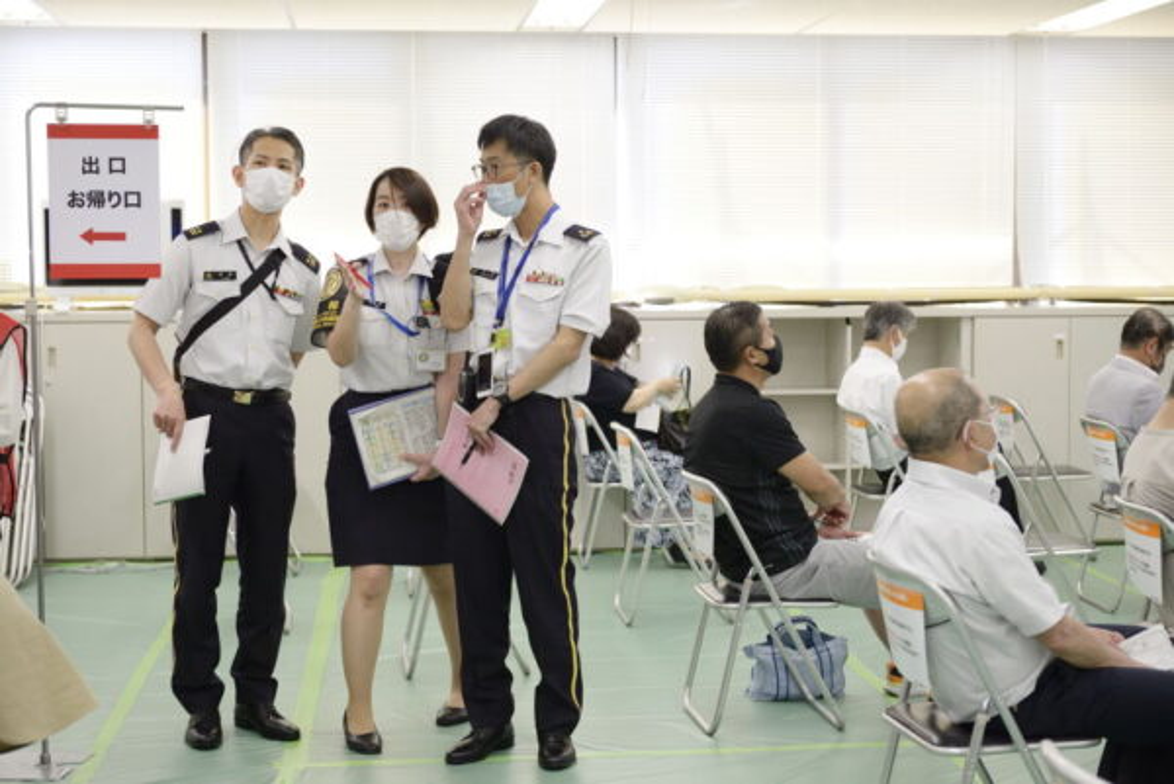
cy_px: 392
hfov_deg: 33.4
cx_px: 587
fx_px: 1958
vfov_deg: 22.7
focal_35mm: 60
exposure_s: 1/500
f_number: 4
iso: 1600
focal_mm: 60
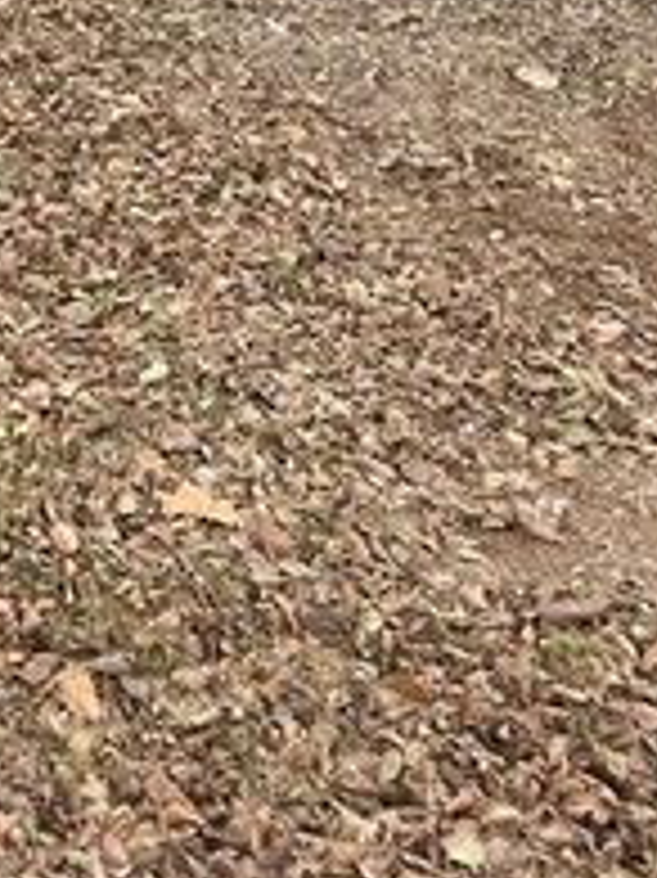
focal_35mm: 89
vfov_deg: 18.9
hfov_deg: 15.1
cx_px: -387
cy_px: -511
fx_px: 2255
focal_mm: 4.2
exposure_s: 1/587
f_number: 1.6
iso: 32
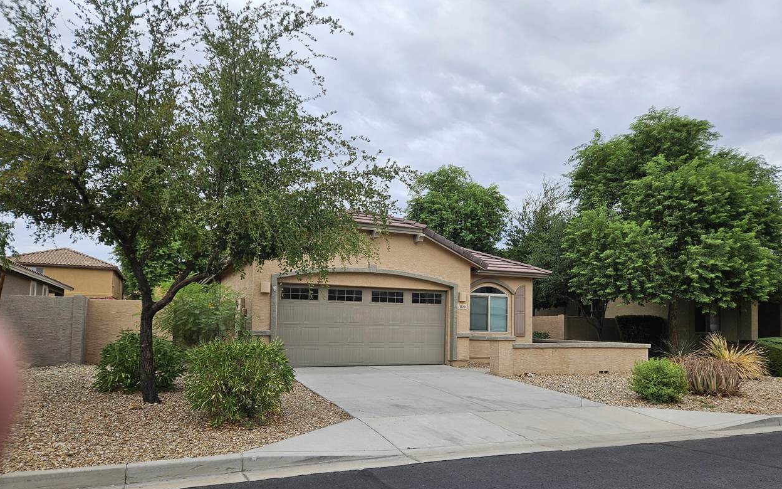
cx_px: 399
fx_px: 533
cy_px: 300
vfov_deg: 48.9
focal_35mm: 25
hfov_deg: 72.5
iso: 32
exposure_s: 1/2000
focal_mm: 5.4
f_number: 1.8
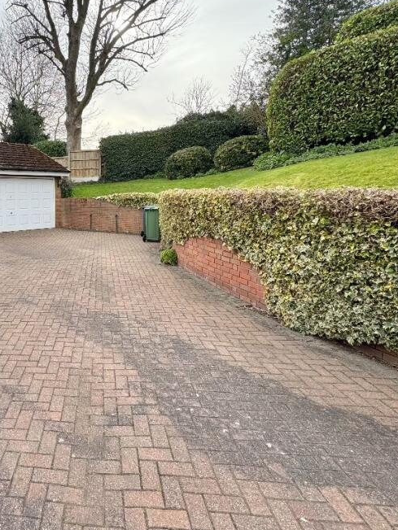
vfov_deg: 76.1
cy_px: 237
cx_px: 63
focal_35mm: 22
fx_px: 337
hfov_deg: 55.4
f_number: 2.2
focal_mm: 2.22
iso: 40
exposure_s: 1/482
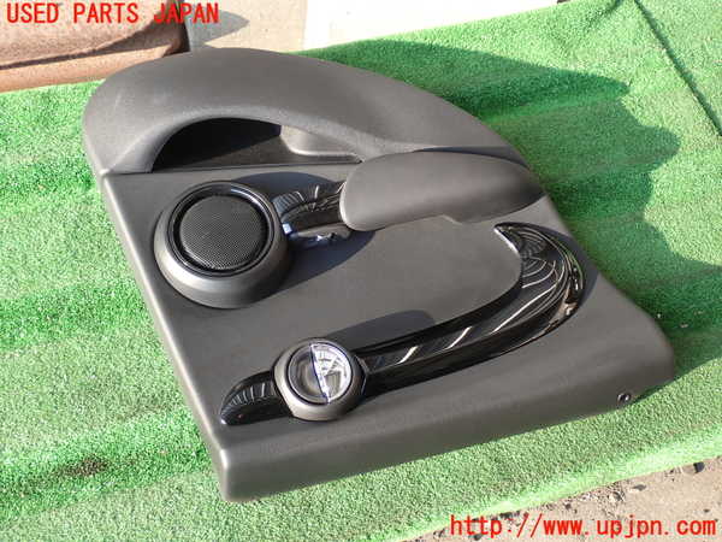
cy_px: 271
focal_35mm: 41
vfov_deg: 35.1
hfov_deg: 45.8
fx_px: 855
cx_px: 361
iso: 100
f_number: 2.8
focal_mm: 7.31
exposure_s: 1/100
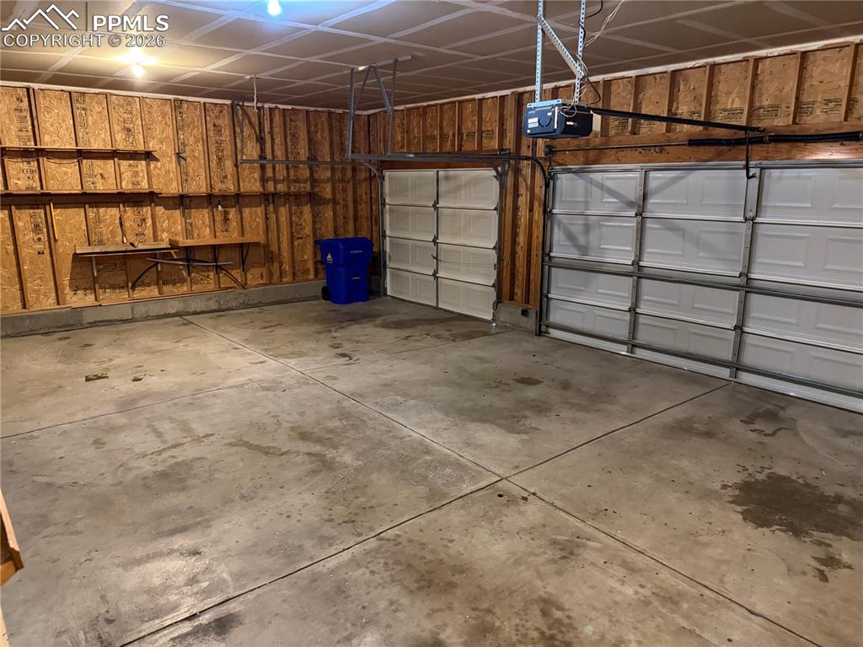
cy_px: 324
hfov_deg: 71.6
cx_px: 432
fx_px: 598
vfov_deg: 56.8
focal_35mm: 24
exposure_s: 1/30
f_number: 1.78
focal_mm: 6.76
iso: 800
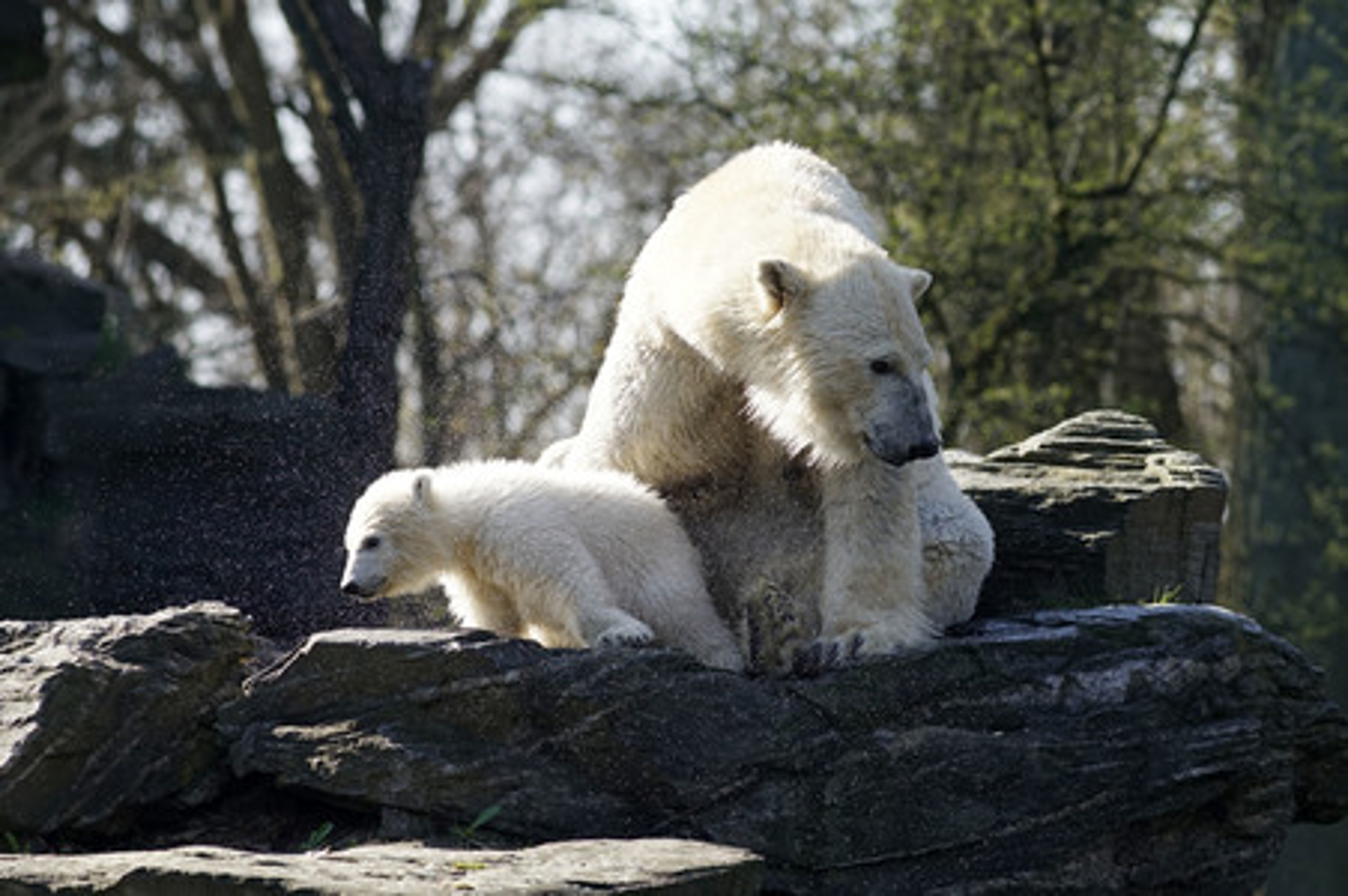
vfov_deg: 6.9
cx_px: 674
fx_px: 7483
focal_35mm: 200
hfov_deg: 10.3
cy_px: 448
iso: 640
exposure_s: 1/1600
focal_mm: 200
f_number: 5
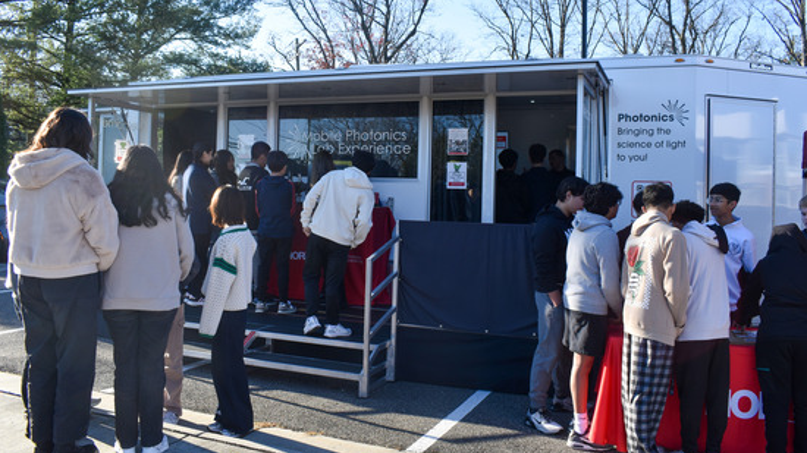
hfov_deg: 61.0
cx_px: 408
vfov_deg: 36.6
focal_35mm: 32
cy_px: 196
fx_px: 685
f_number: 8
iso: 220
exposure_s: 1/250
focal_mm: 20
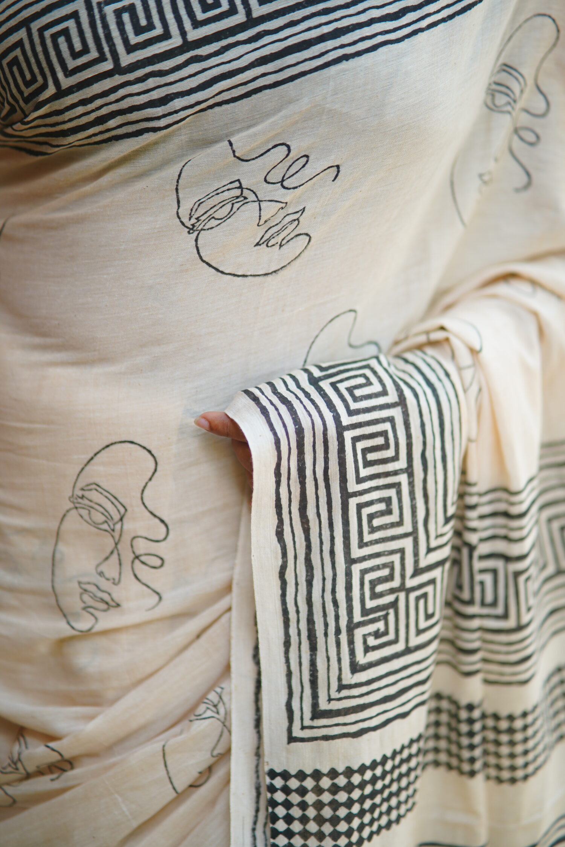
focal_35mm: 85
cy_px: 424
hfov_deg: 16.1
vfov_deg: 23.9
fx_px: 2001
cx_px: 282
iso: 200
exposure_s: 1/1250
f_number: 1.4
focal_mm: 85
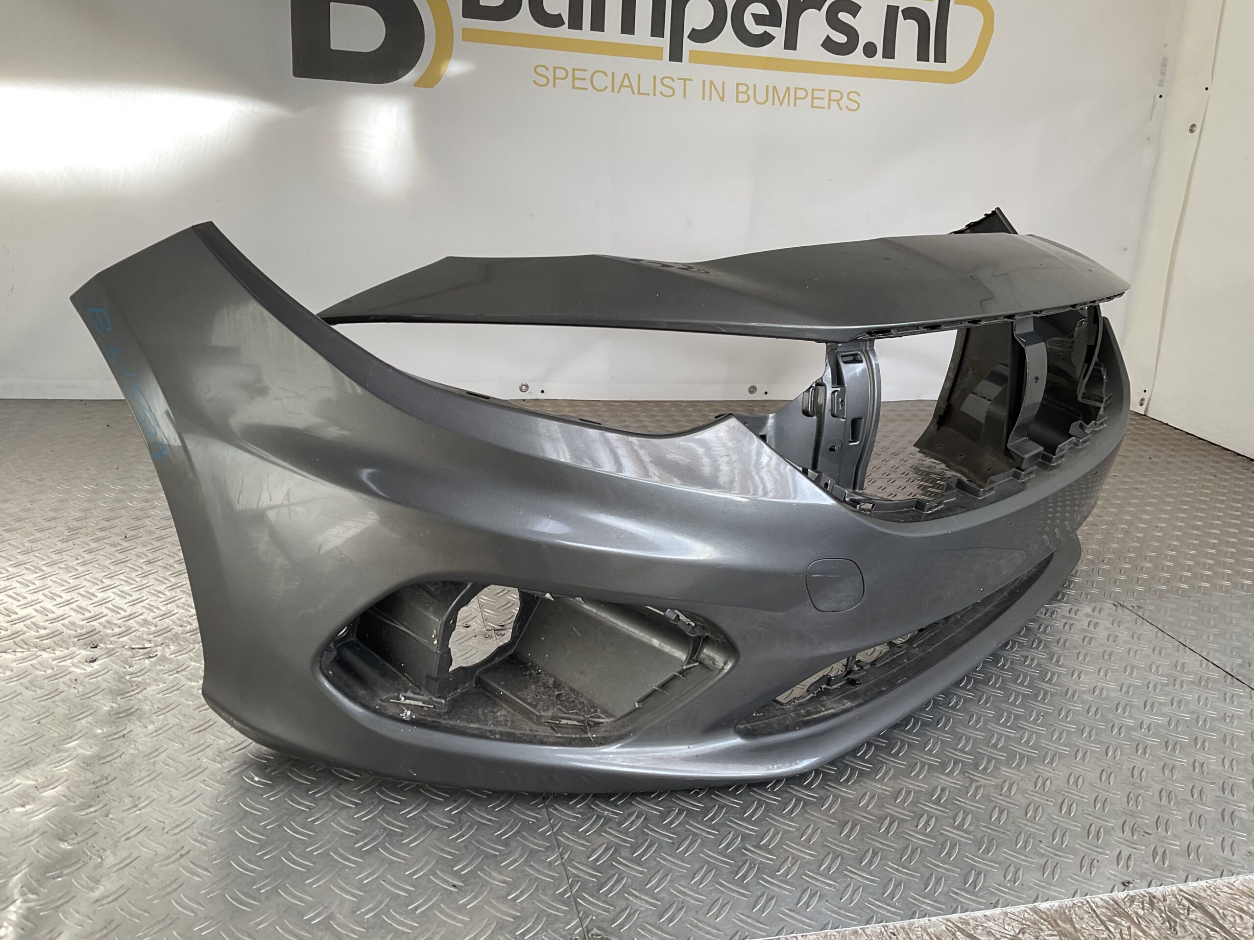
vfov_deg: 48.2
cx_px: 627
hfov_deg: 61.7
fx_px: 1051
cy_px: 470
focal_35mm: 29
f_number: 1.8
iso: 16
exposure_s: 1/121
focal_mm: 3
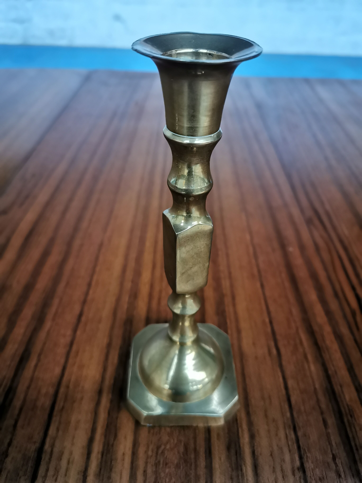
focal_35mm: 27
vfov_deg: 65.3
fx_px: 376
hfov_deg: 51.4
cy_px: 242
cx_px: 181
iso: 640
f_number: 1.8
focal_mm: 5.58
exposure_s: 1/60
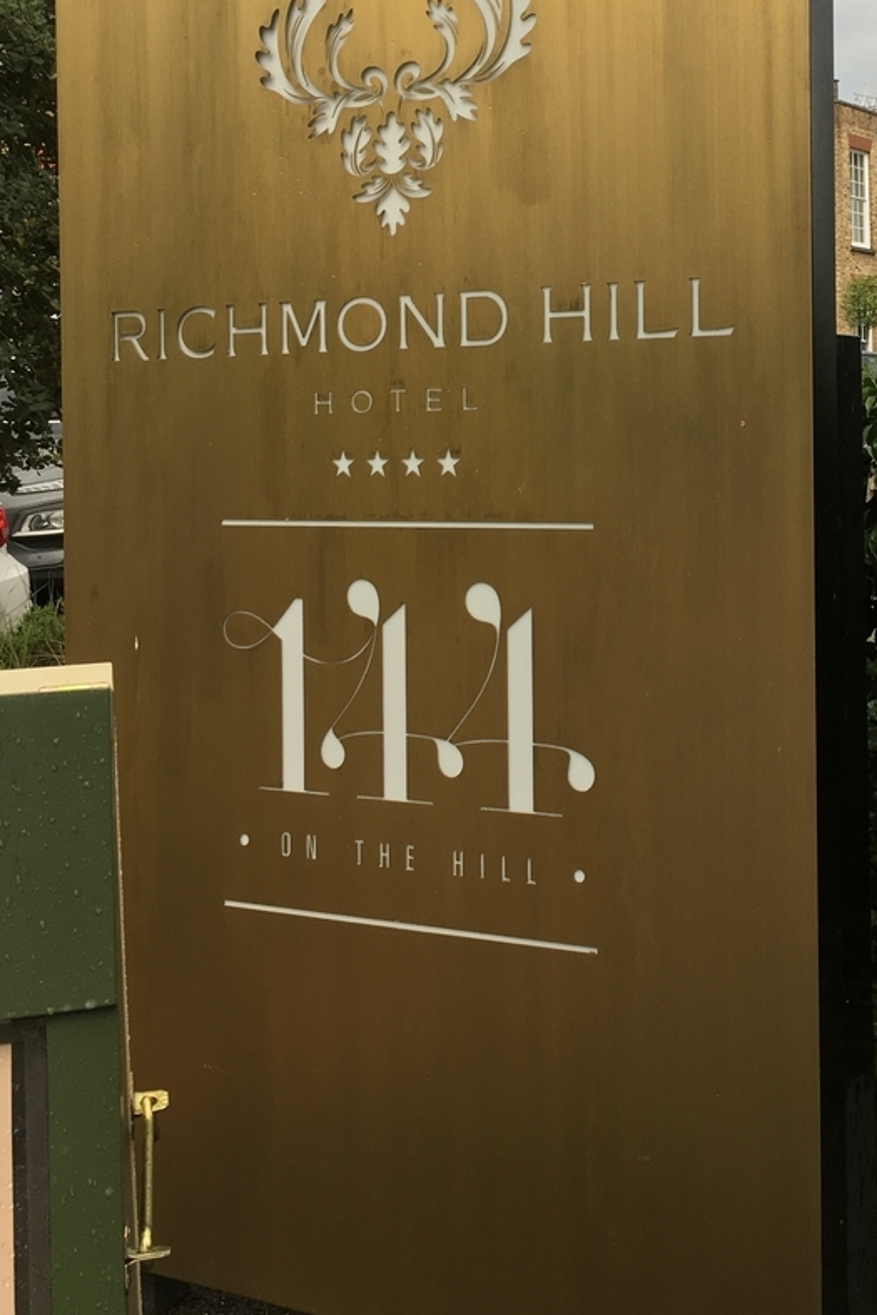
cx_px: 732
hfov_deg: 28.5
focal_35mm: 46
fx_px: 1680
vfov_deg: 42.2
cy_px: 454
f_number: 2.2
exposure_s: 1/141
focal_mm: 4.15
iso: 25
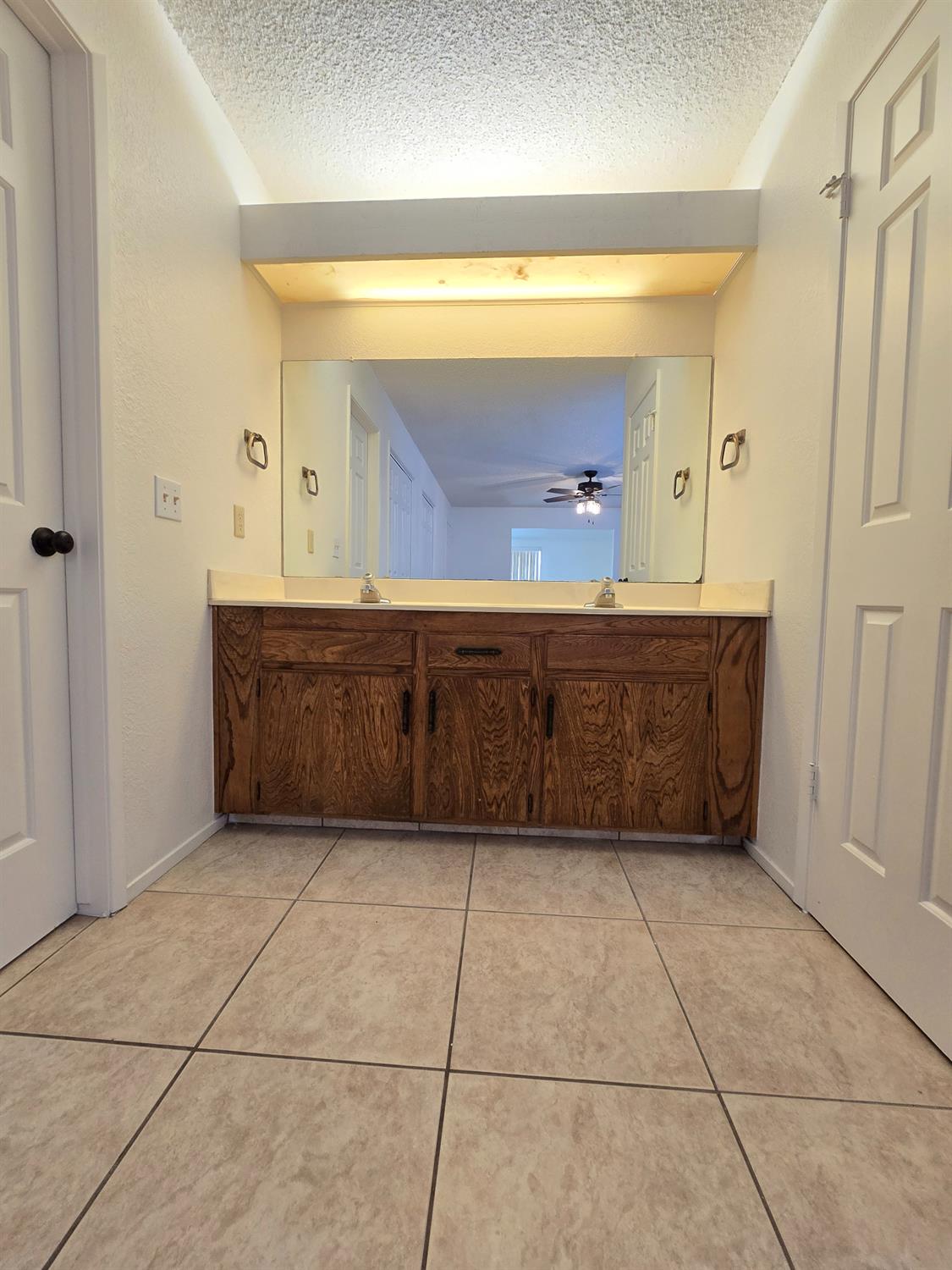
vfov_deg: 106.2
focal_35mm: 13
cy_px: 635
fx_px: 477
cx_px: 476
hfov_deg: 89.9
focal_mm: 2.2
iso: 320
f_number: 2.2
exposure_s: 1/60
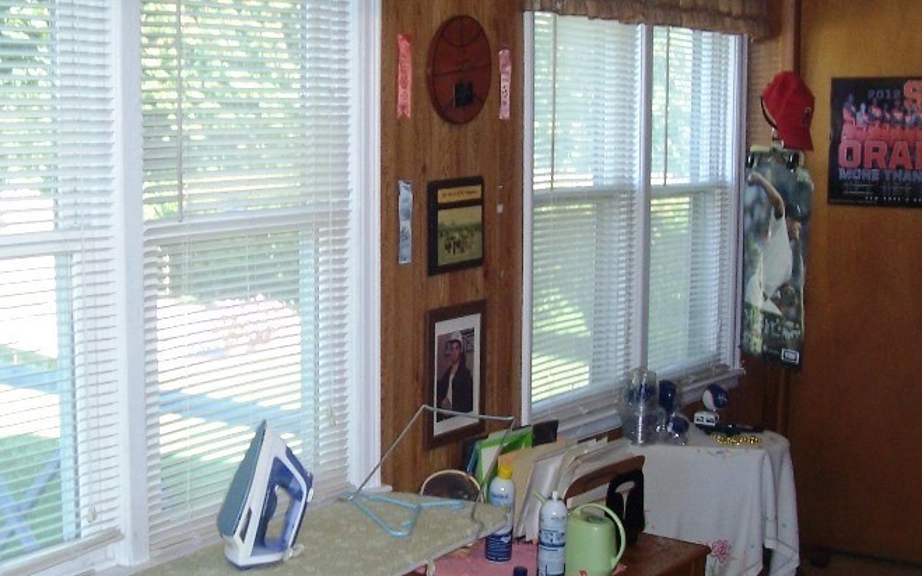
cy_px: 301
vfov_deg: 23.1
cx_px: 365
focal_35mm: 56
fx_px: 1407
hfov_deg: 36.1
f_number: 2.7
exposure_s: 1/60
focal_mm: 5.6
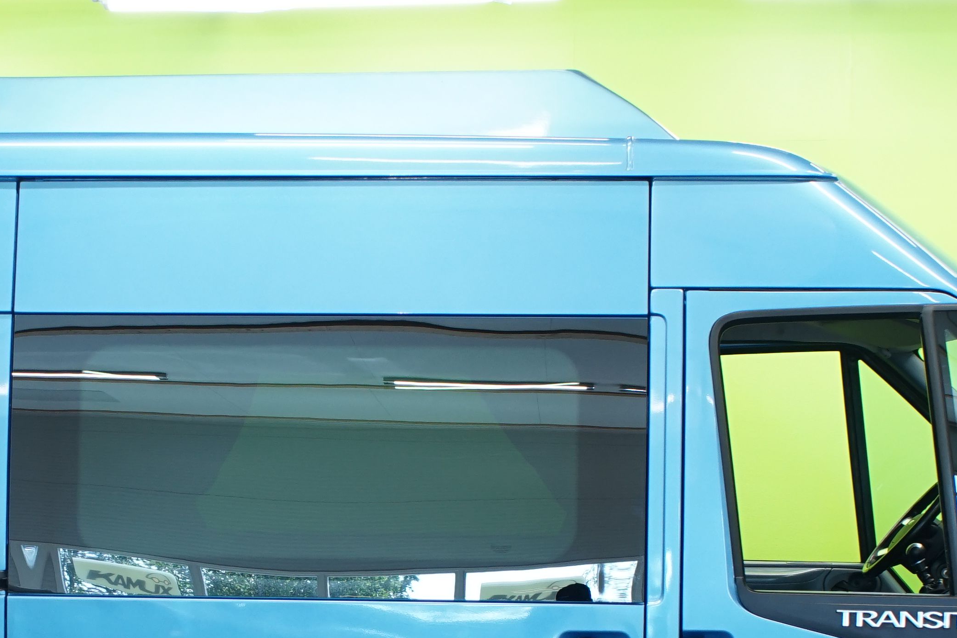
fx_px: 2525
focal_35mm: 95
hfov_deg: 21.4
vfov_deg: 14.2
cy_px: 632
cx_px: 353
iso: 500
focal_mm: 33
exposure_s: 1/30
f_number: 5.6
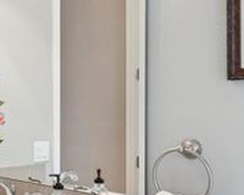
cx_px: -17
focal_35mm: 54
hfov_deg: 31.3
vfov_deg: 28.0
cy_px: 119
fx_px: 390
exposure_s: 1/10
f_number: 7.1
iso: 100
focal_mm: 10
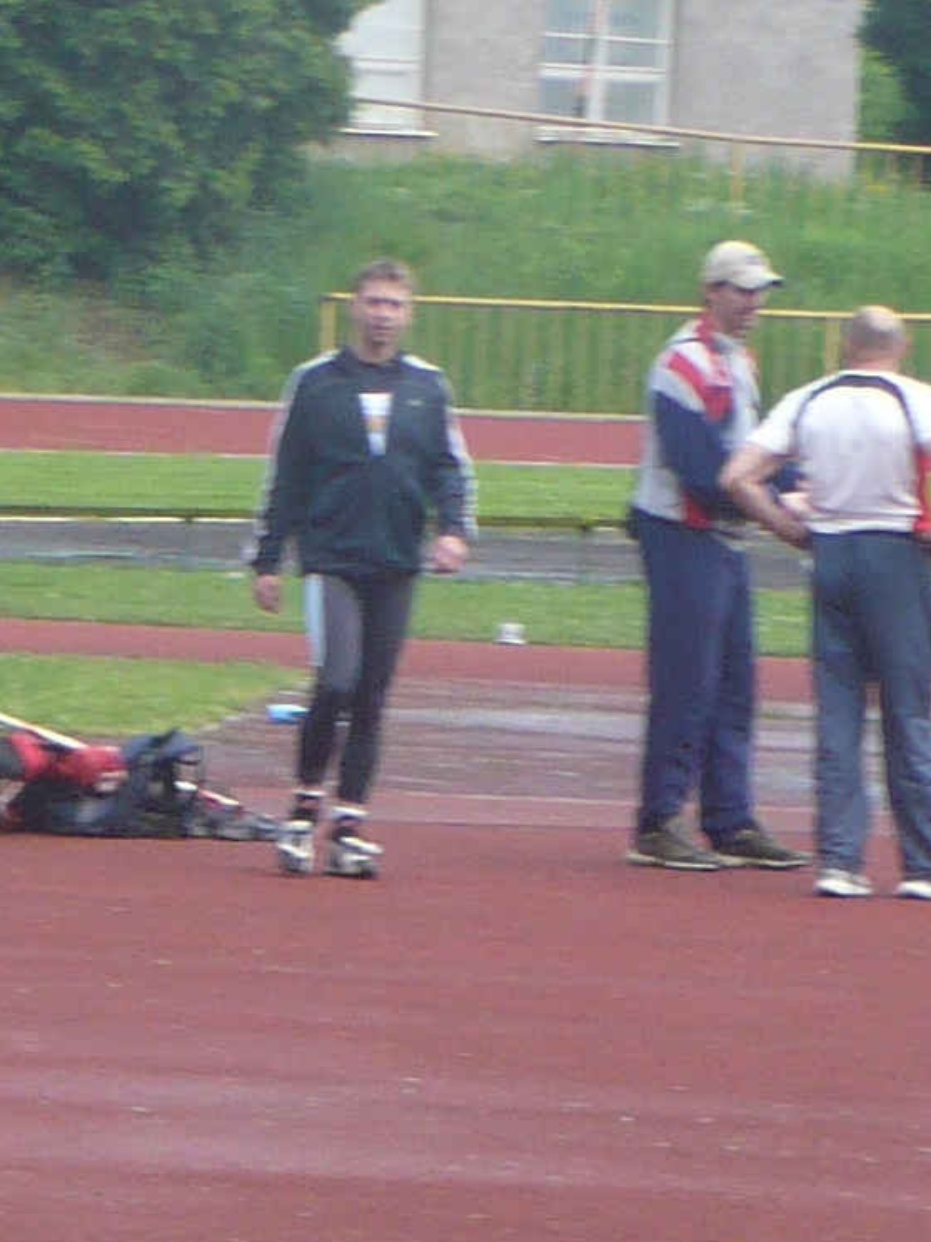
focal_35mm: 322
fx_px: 11547
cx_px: -269
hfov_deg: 4.6
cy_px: 1561
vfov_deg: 6.1
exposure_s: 1/400
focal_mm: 12.9
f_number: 3.3
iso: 100
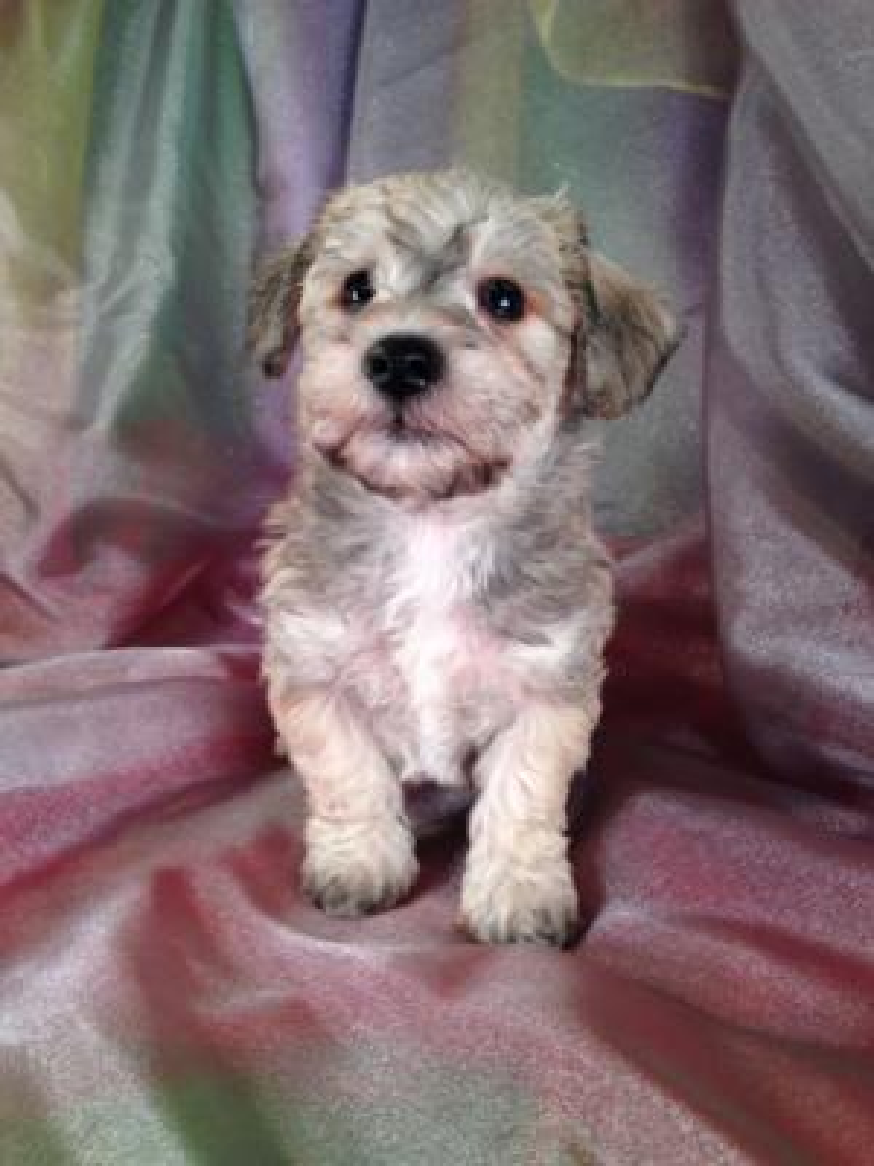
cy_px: 583
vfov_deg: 55.4
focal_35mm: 33
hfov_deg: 42.9
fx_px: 1111
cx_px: 437
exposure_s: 1/30
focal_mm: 4.12
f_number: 2.4
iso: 50
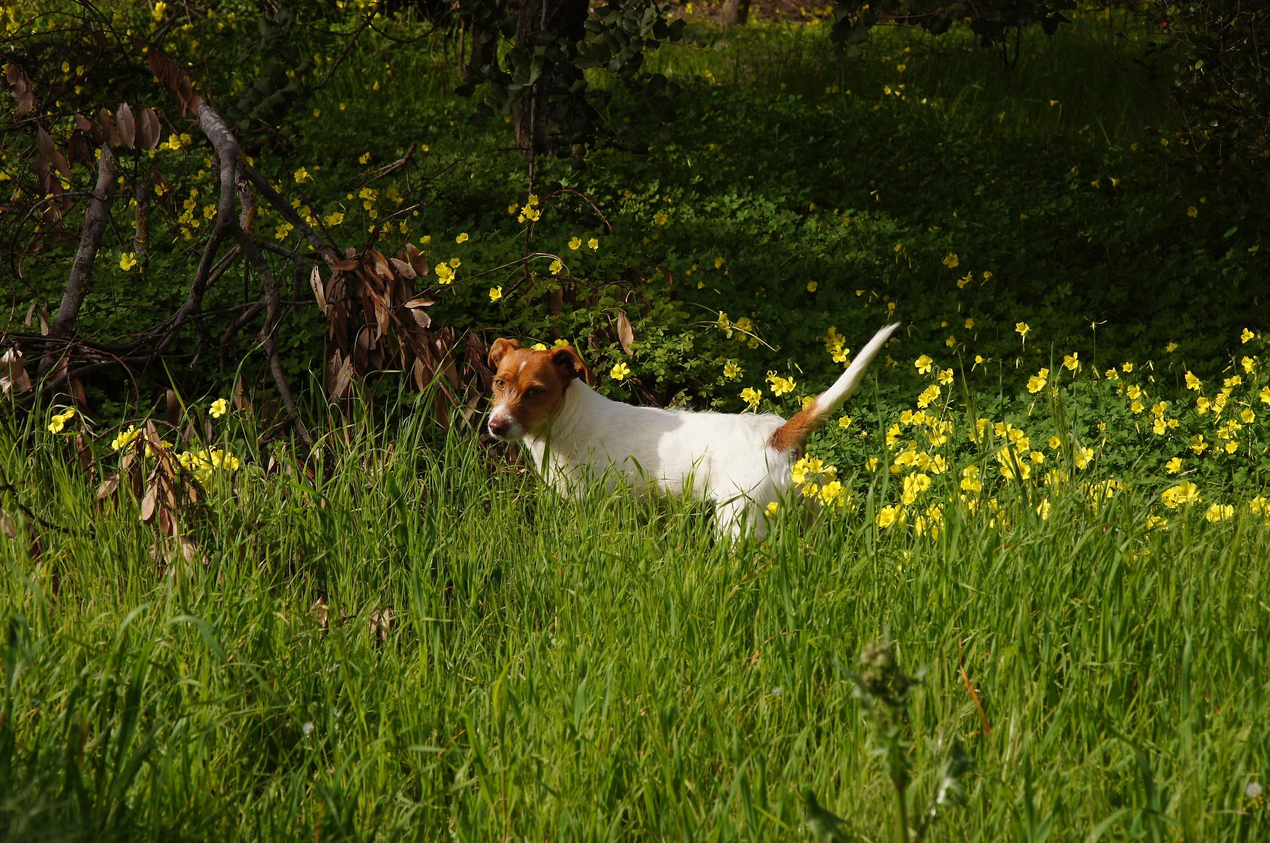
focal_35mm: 90
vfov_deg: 15.2
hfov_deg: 22.6
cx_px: 635
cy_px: 422
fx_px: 3171
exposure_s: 1/250
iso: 100
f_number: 8
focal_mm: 60
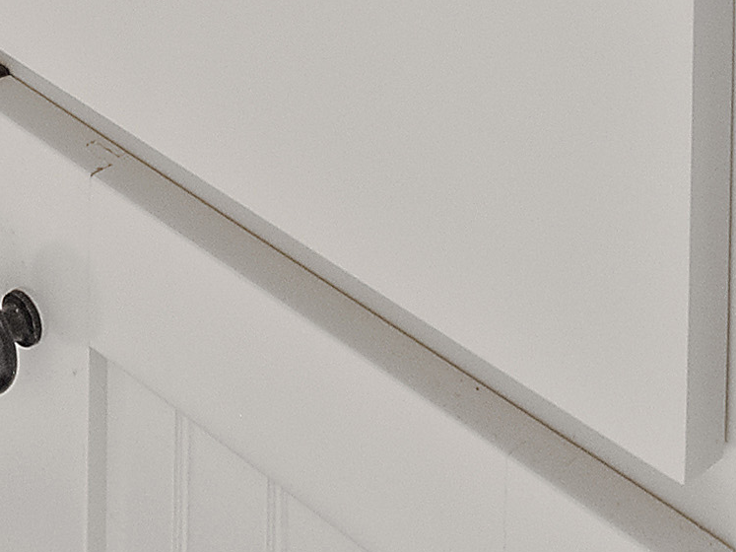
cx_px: -332
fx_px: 2360
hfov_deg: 16.3
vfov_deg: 9.3
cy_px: -1279
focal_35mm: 111
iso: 400
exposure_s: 1/4
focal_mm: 8
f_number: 5.6
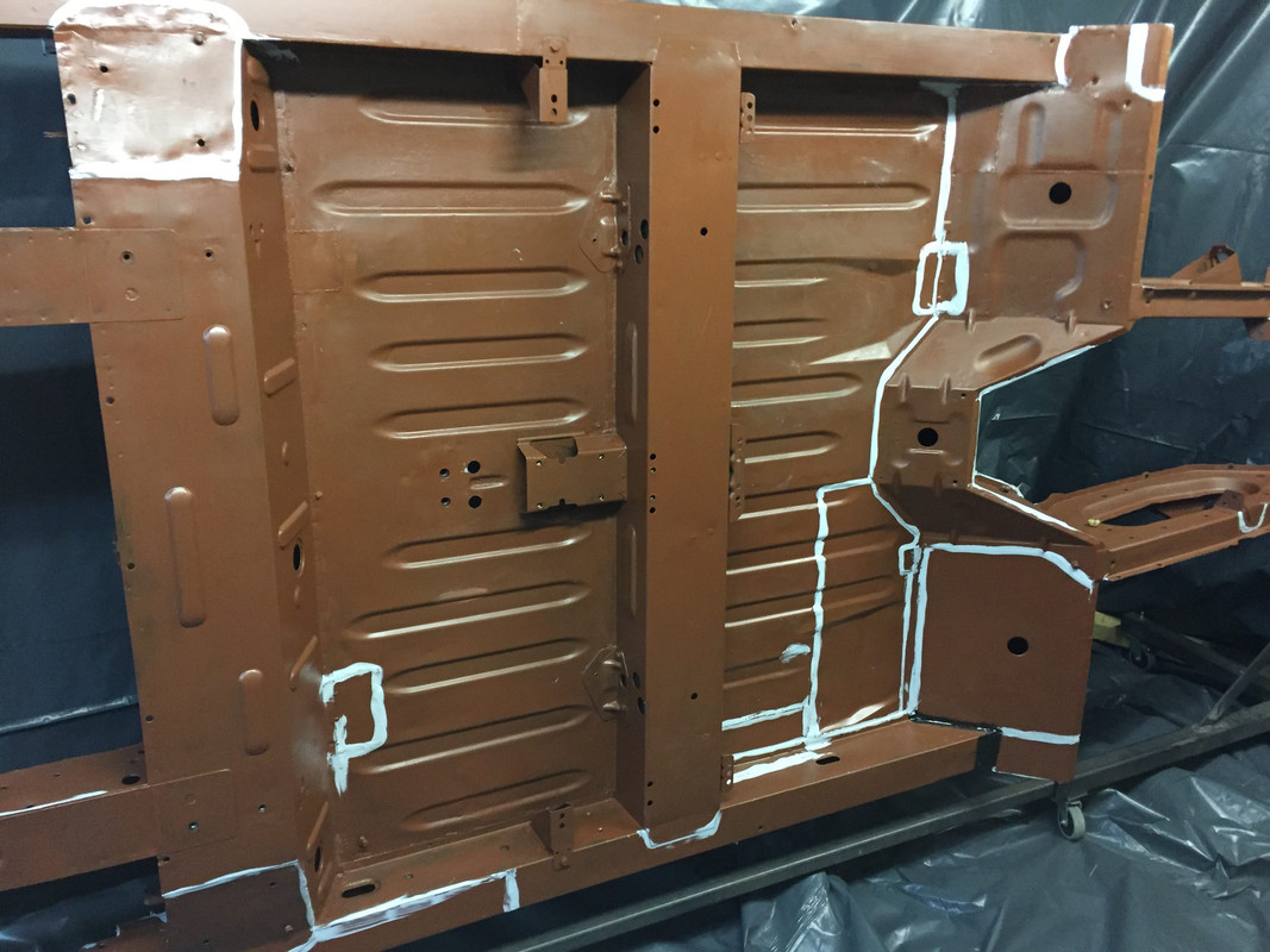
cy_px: 476
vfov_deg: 48.2
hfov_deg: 61.7
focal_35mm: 29
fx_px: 1064
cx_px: 635
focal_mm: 4.15
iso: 250
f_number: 2.2
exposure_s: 1/20
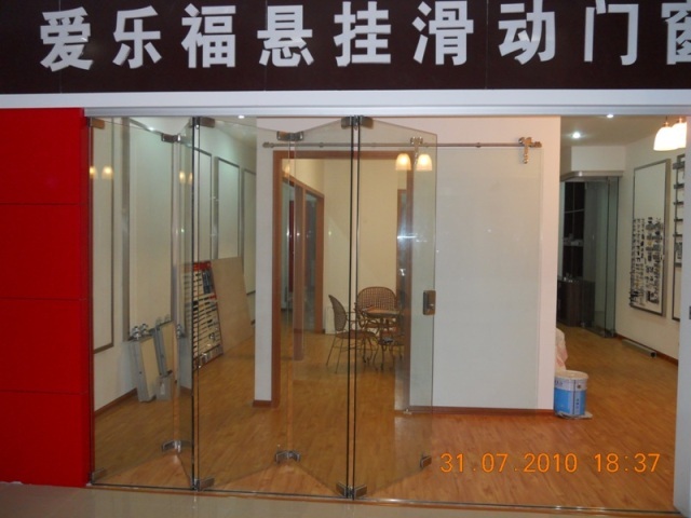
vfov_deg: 49.7
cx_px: 346
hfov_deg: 63.4
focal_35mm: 28
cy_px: 259
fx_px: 559
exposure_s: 1/25
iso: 250
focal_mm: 5
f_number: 2.7
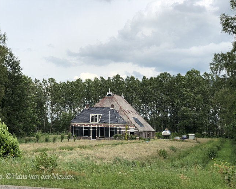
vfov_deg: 25.4
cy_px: 95
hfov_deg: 31.4
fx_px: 419
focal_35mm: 60
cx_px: 111
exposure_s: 1/838
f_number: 2.8
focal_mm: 6.6
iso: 20
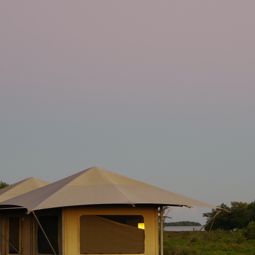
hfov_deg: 13.9
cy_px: 136
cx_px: 160
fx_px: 1042
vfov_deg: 14.0
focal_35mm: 125
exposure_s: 1/5
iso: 400
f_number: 10
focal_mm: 55
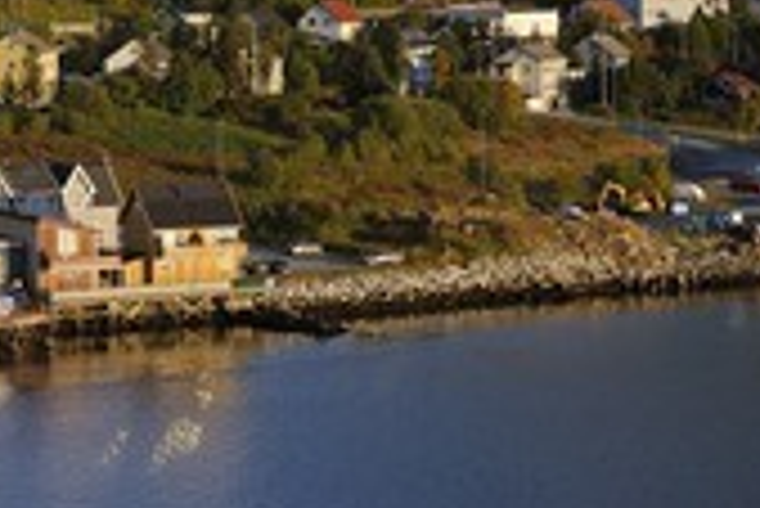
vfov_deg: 8.8
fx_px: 3254
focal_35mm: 154
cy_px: -58
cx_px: 112
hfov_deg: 13.2
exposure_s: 1/160
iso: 200
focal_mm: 62
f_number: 9
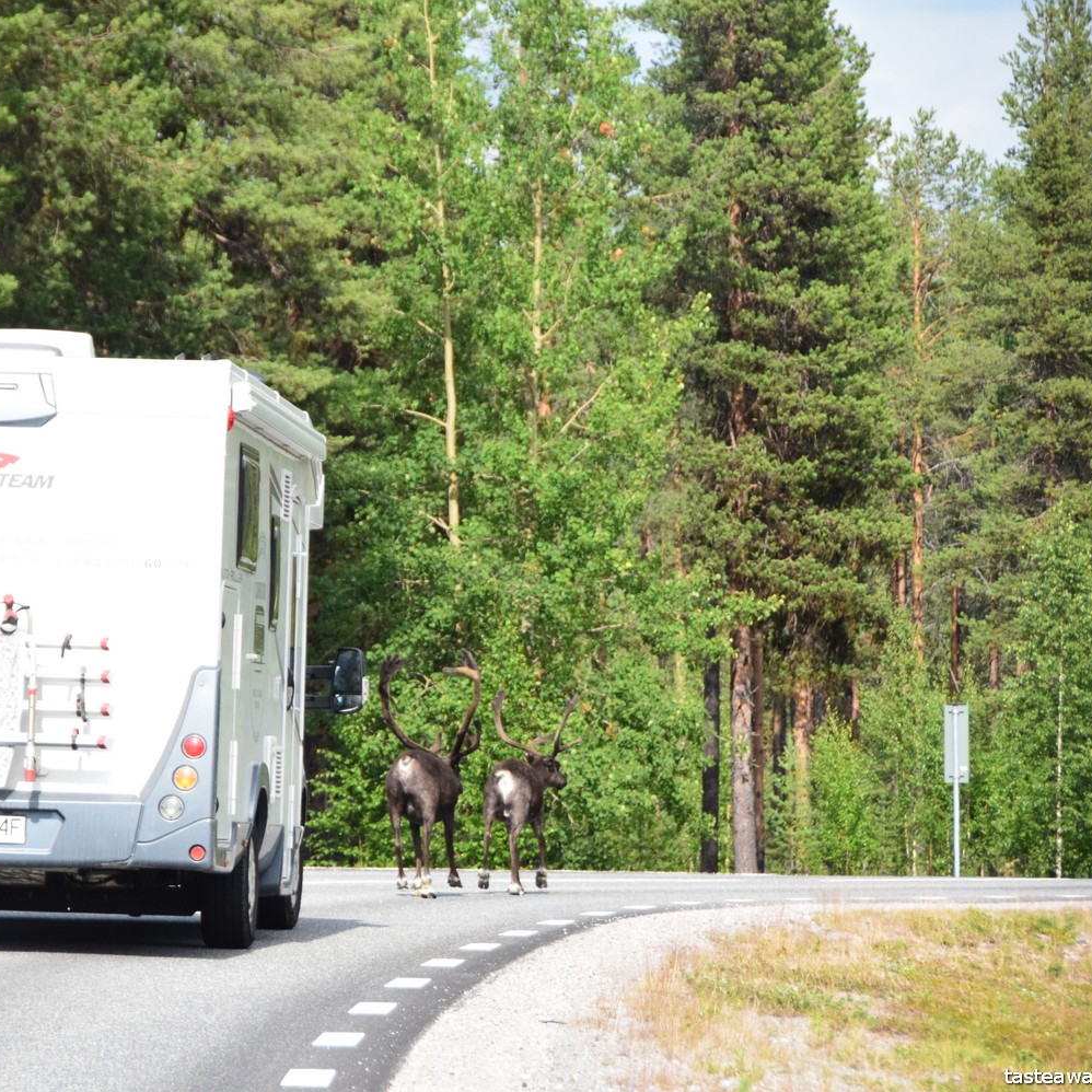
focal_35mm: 230
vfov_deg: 7.6
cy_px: 546
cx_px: 317
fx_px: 8209
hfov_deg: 7.6
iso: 2000
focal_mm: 120
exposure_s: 1/4000
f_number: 5.3
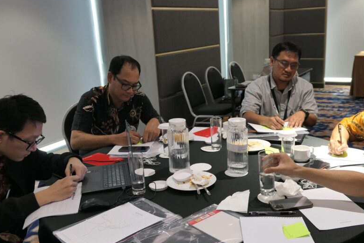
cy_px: 139
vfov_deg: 35.9
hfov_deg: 51.8
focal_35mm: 37
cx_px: 197
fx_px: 374
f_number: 2.5
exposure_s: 1/80
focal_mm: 10.2
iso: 500
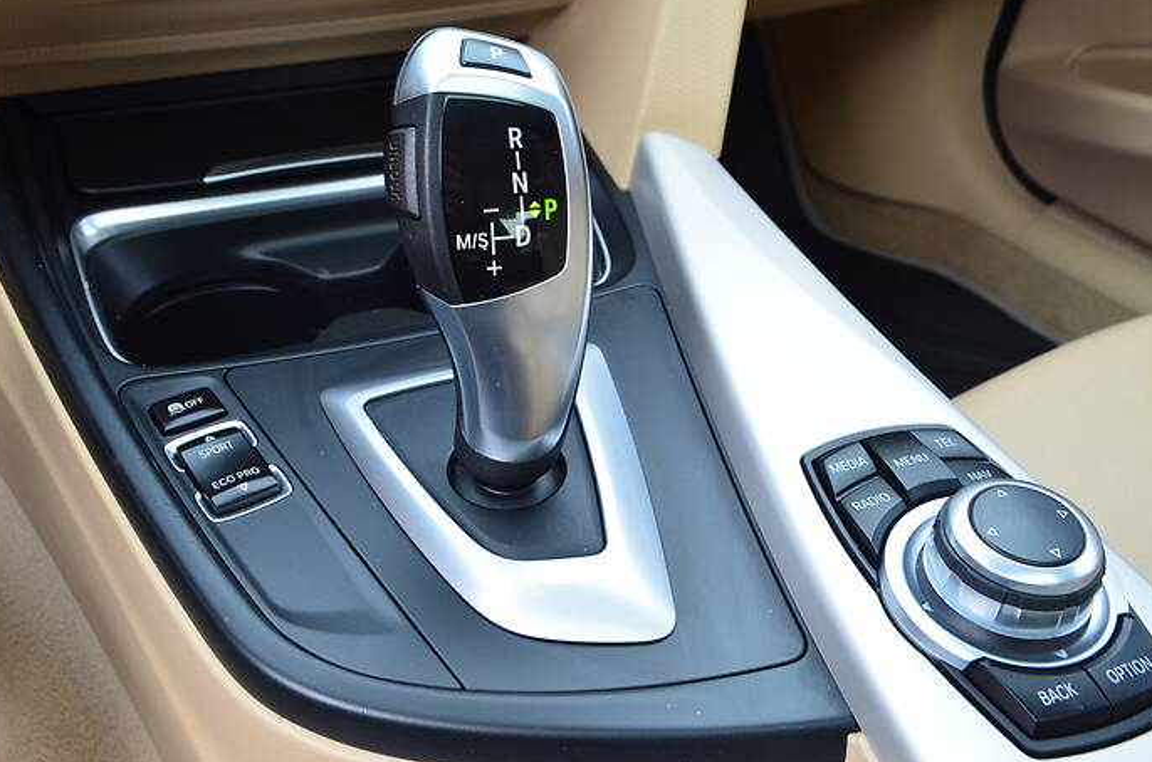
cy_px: 326
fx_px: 1117
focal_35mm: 35
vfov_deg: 37.6
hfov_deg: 54.5
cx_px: 571
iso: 400
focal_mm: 20
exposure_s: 1/40
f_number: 9
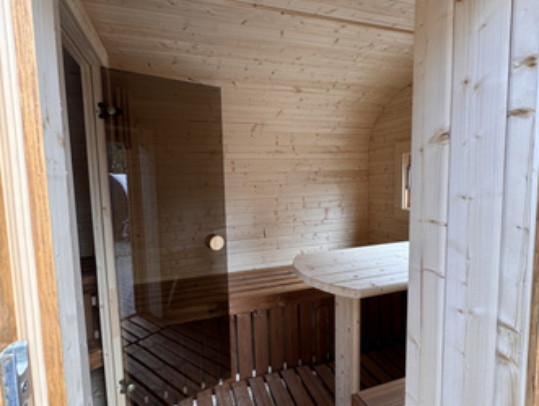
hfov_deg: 84.6
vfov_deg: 68.8
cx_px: 271
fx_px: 296
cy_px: 207
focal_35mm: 19
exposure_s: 1/99
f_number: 2.2
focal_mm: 2.22
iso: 125
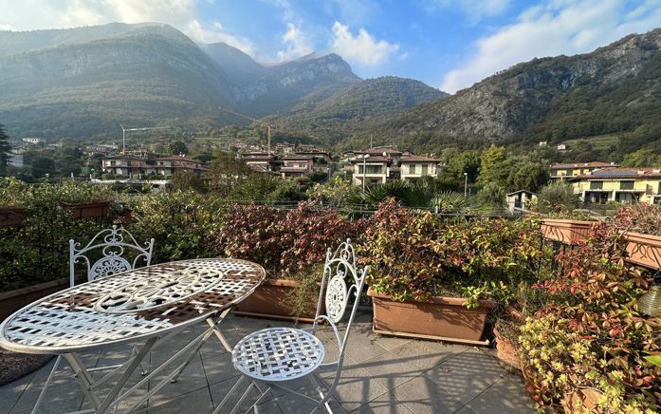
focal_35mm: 15
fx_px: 270
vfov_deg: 74.8
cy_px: 213
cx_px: 333
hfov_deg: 101.4
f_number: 2.2
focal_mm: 2.22
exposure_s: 1/654
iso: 40
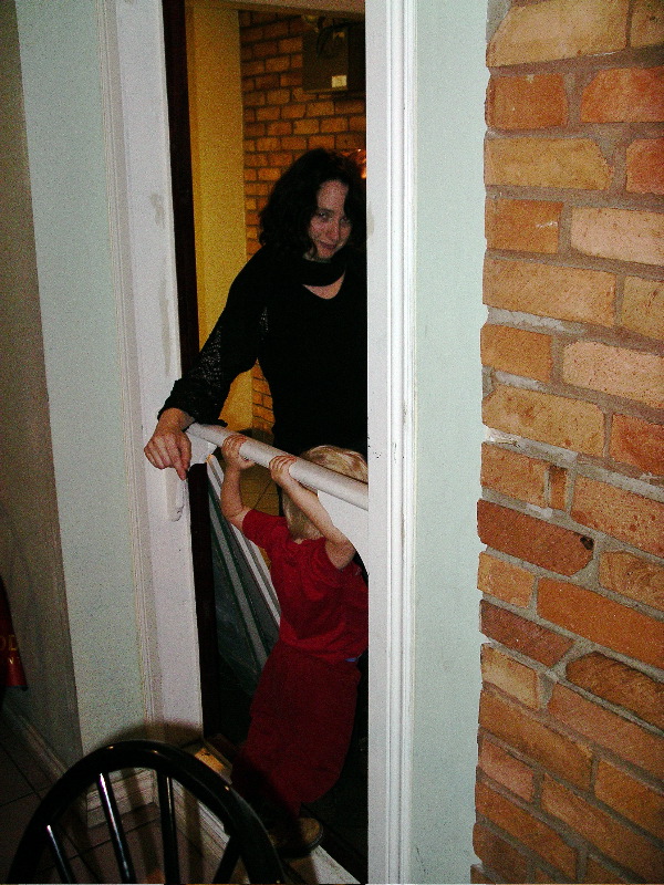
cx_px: 332
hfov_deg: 38.7
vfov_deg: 50.1
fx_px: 946
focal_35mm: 37
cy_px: 442
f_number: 2.8
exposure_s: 1/40
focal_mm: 7.8
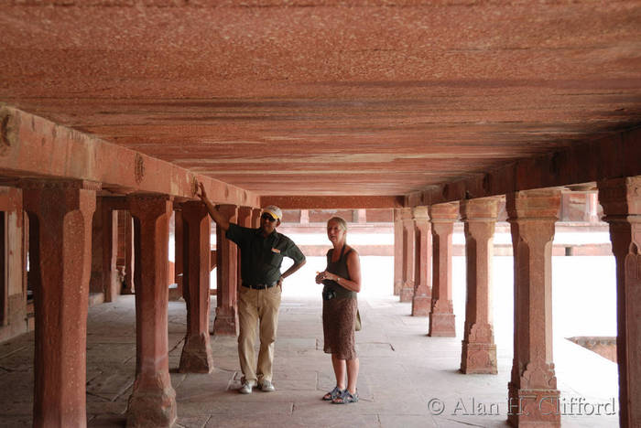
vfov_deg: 32.0
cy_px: 214
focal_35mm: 42
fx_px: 748
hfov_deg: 46.4
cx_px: 320
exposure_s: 1/60
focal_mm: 28
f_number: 4
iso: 100
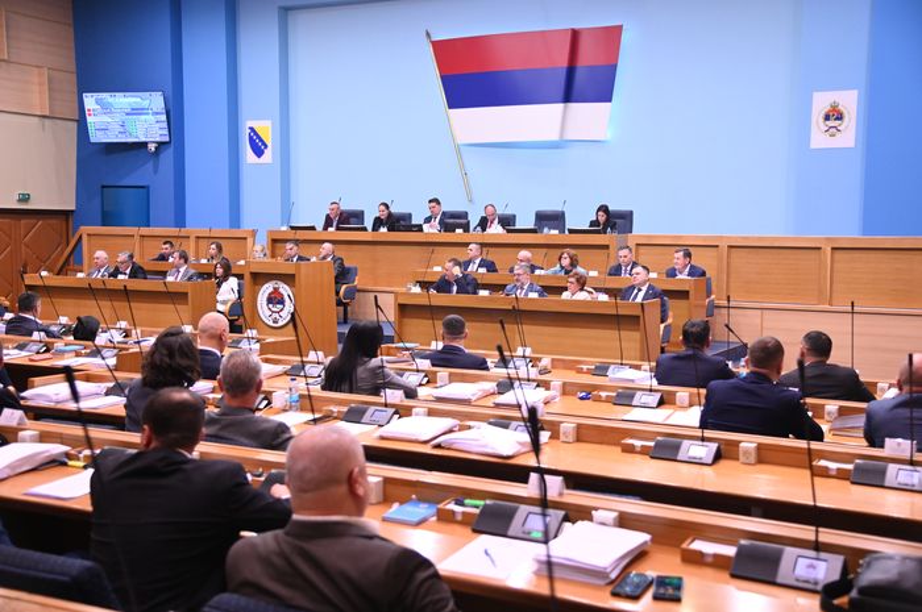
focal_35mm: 44
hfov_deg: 44.5
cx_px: 461
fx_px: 1126
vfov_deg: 30.4
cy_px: 306
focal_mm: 44
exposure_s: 1/200
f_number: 4.5
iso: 5000
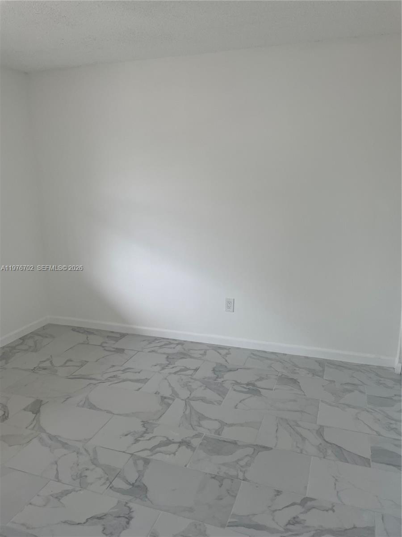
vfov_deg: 67.3
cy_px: 268
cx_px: 201
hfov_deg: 53.1
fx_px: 403
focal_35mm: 26
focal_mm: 4.2
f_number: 1.6
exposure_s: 1/120
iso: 40
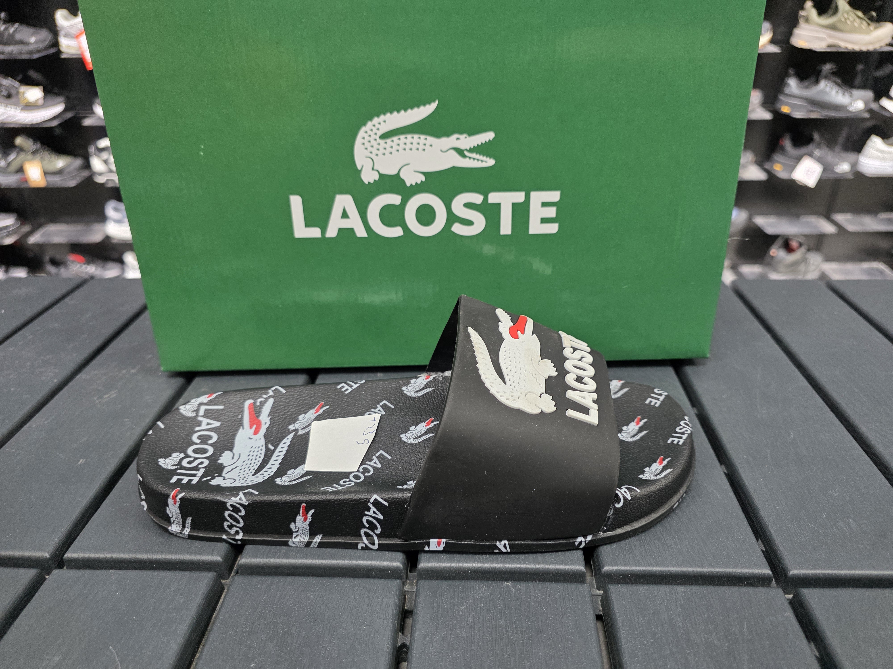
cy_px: 334
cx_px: 446
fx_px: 593
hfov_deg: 73.9
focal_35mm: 23
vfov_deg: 58.9
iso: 250
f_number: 1.7
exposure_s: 1/100
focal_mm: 6.3
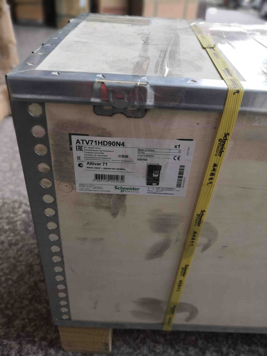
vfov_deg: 65.3
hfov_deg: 51.4
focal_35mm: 27
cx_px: 134
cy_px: 178
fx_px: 278
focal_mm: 3.95
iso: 50
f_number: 4
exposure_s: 1/147
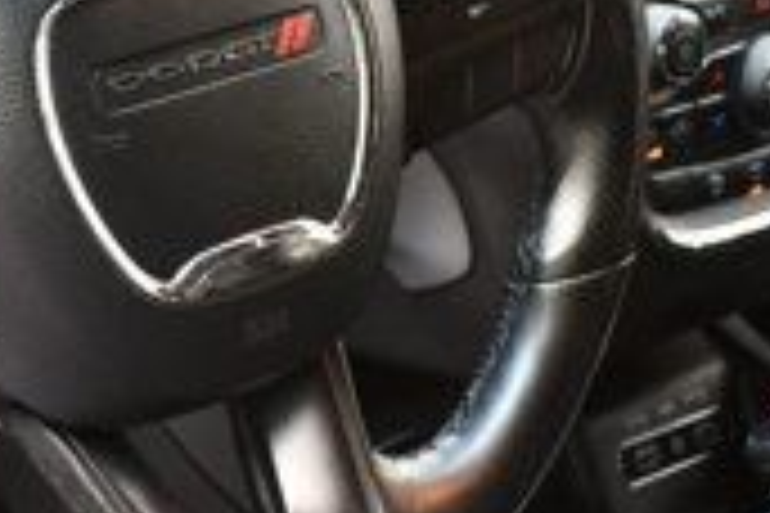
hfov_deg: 17.8
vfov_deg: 12.2
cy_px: 259
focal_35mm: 112
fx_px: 2395
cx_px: 5
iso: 900
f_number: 3.5
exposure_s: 1/125
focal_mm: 20
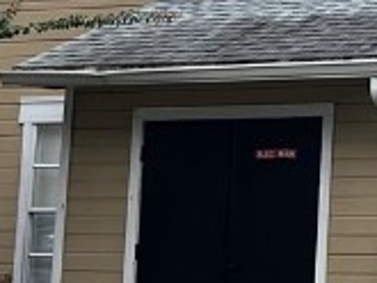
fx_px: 1755
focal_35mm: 161
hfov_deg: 11.1
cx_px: 763
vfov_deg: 9.0
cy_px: -119
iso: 50
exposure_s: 1/2252
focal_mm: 5.7
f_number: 1.5
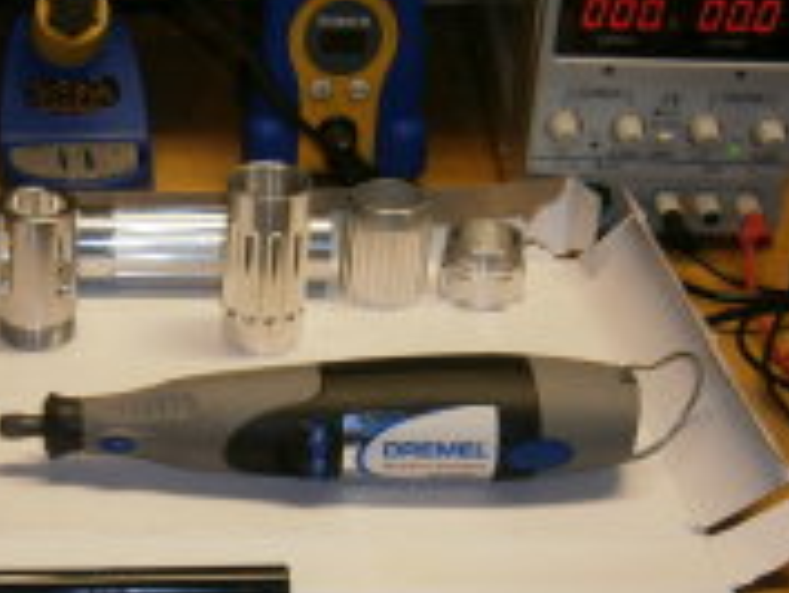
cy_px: 466
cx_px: 111
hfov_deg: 22.1
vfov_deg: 16.9
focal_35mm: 87
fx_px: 1984
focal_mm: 6.4
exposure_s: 1/40
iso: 125
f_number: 3.1
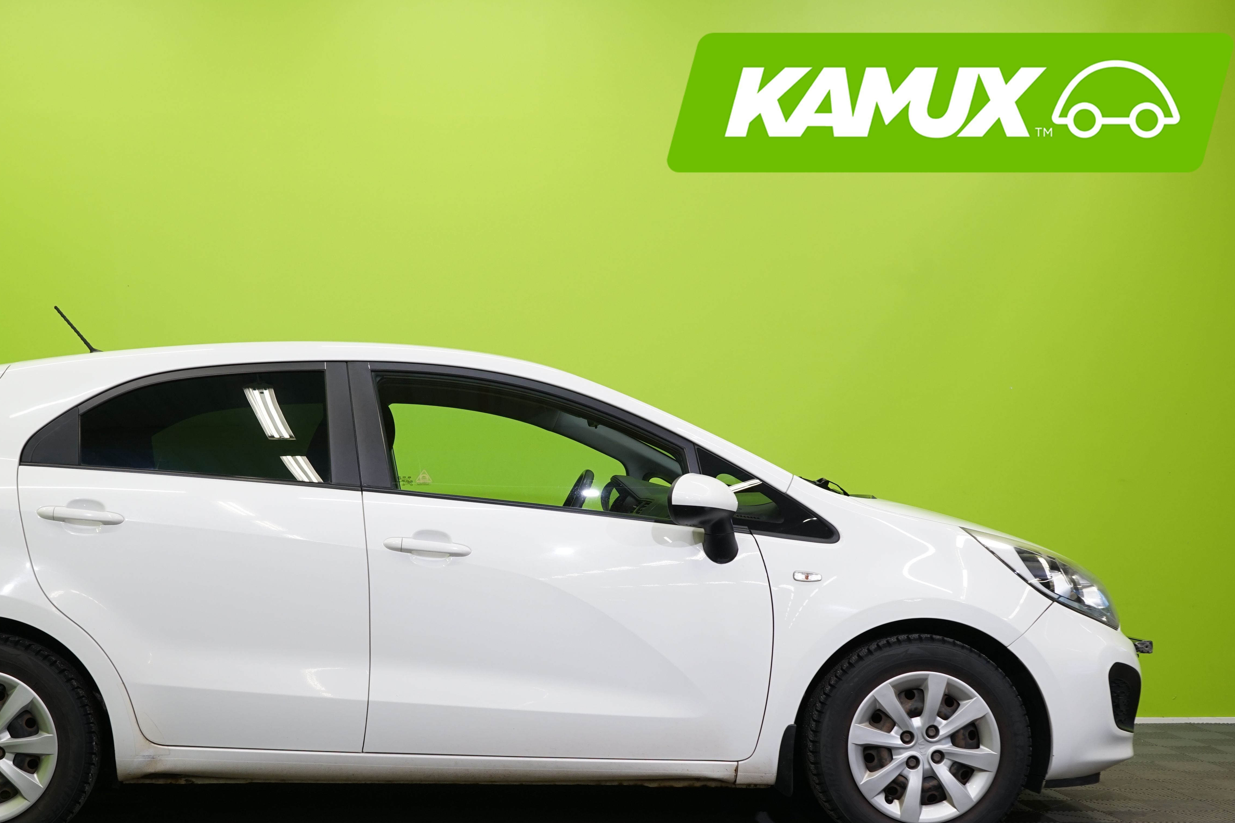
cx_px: 463
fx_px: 1715
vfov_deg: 26.9
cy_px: 522
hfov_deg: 39.3
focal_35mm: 50
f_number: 6.3
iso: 500
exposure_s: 1/30
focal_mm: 38
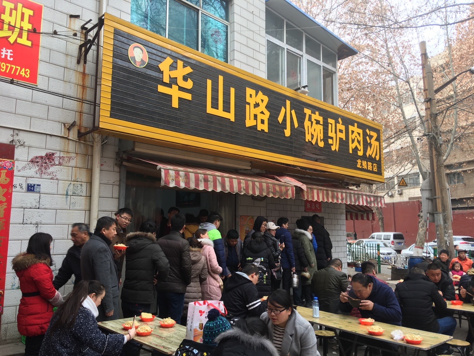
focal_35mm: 29
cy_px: 178
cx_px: 237
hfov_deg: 61.7
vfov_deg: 48.2
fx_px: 397
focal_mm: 4.15
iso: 25
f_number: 2.2
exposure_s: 1/50
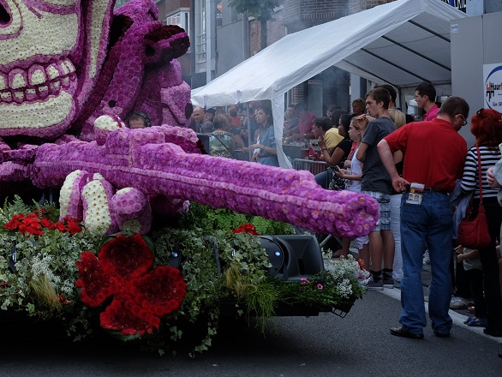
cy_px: 107
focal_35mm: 89
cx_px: 87
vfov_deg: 16.5
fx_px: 1291
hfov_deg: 21.7
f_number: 2.8
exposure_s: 1/800
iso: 200
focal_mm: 35
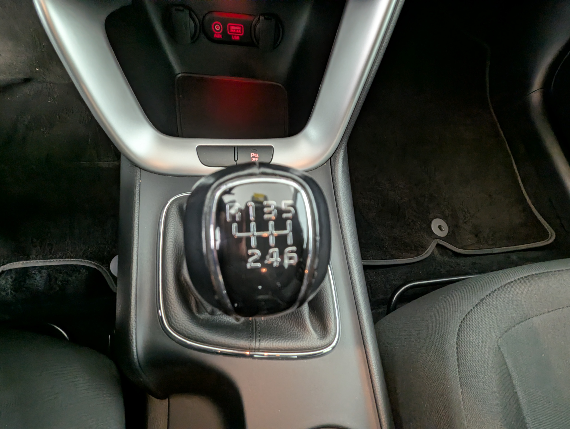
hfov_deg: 94.4
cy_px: 214
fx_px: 264
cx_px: 285
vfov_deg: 78.2
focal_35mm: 16
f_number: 2.2
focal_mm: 2.35
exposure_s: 1/23.3
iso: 246
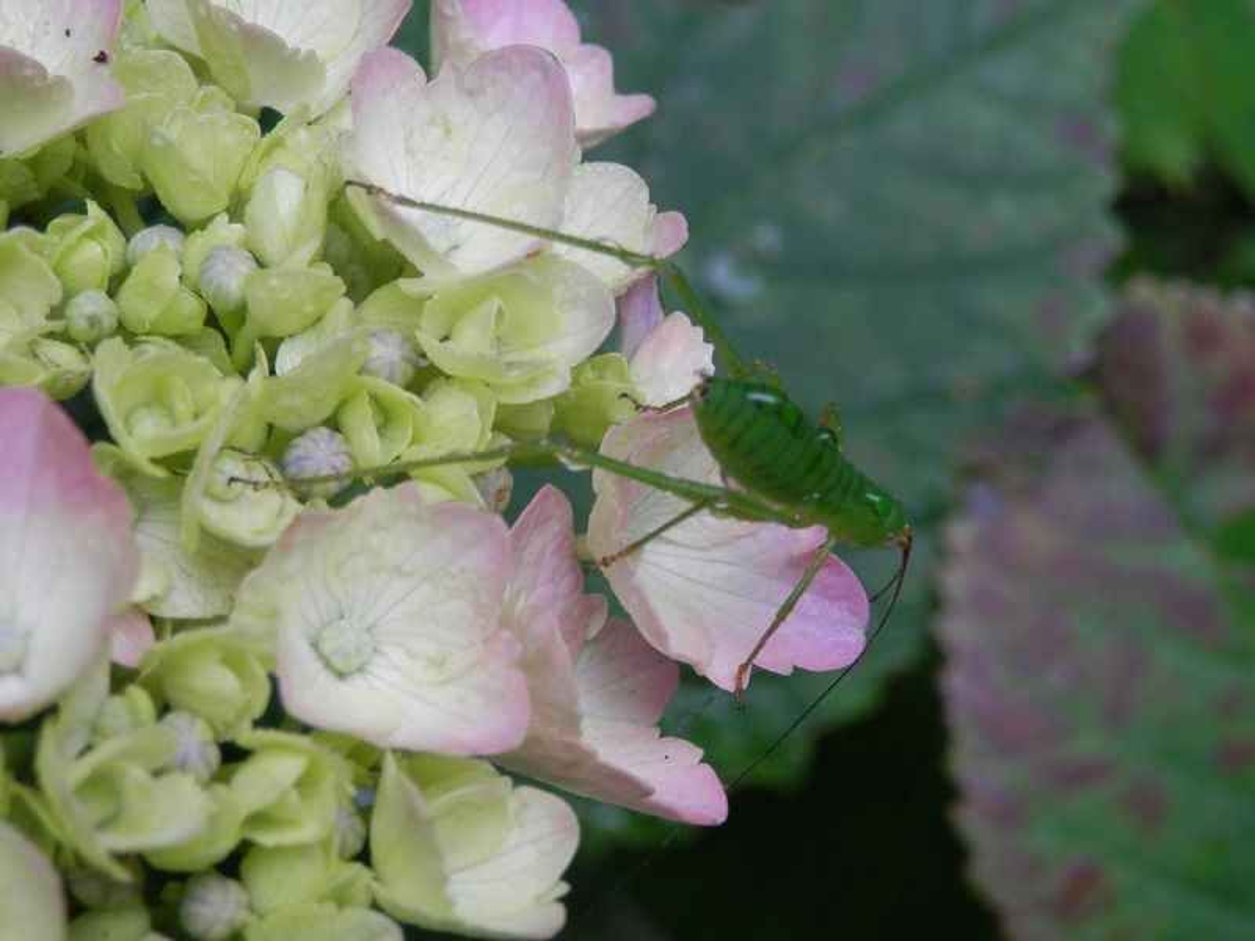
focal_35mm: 80
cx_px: 628
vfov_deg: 18.4
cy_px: 470
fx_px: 2900
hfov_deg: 24.4
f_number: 4.6
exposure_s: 1/125
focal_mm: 14.4
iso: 200
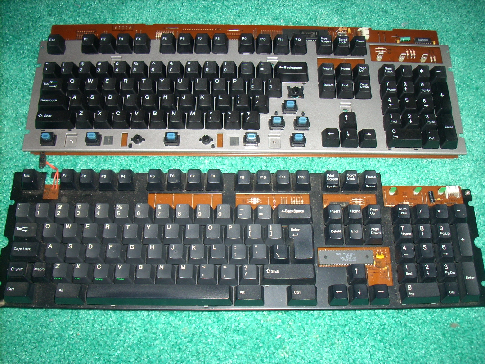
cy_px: 182
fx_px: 518
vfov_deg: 38.7
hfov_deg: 50.1
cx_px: 242
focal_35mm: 37
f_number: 2.8
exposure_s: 1/60
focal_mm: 6.2
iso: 64
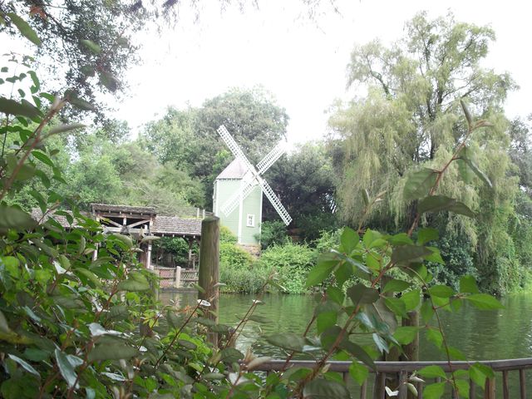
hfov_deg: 50.1
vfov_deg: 38.7
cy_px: 200
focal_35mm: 37
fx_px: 569
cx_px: 266
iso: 64
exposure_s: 1/100
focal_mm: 7.9
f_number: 3.4
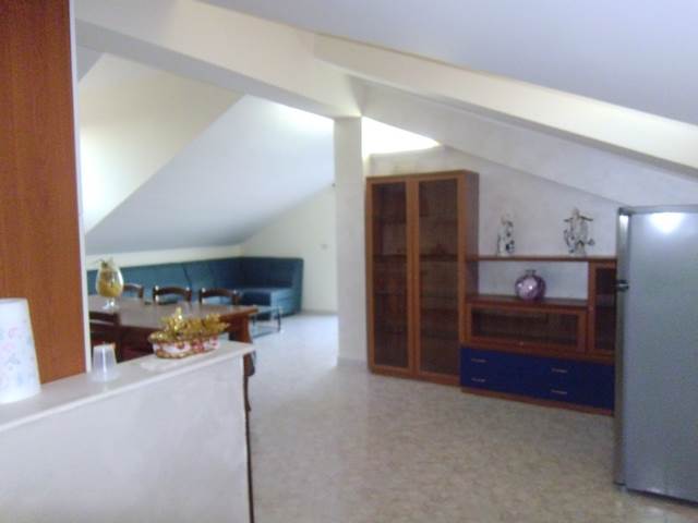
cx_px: 349
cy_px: 262
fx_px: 524
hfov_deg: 67.3
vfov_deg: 53.1
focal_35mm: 26
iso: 400
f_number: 2.8
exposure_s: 1/60
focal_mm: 4.7
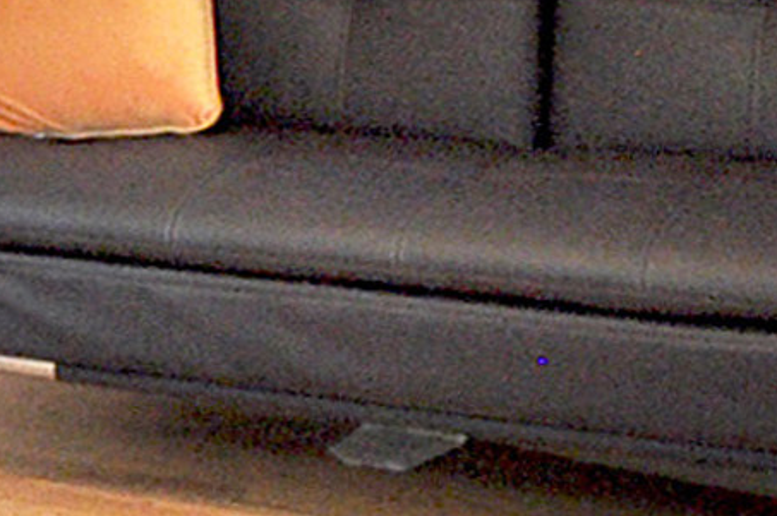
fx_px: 2070
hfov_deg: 21.0
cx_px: 173
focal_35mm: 96
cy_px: -316
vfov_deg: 13.2
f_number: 4
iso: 1000
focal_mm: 10
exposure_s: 1/40
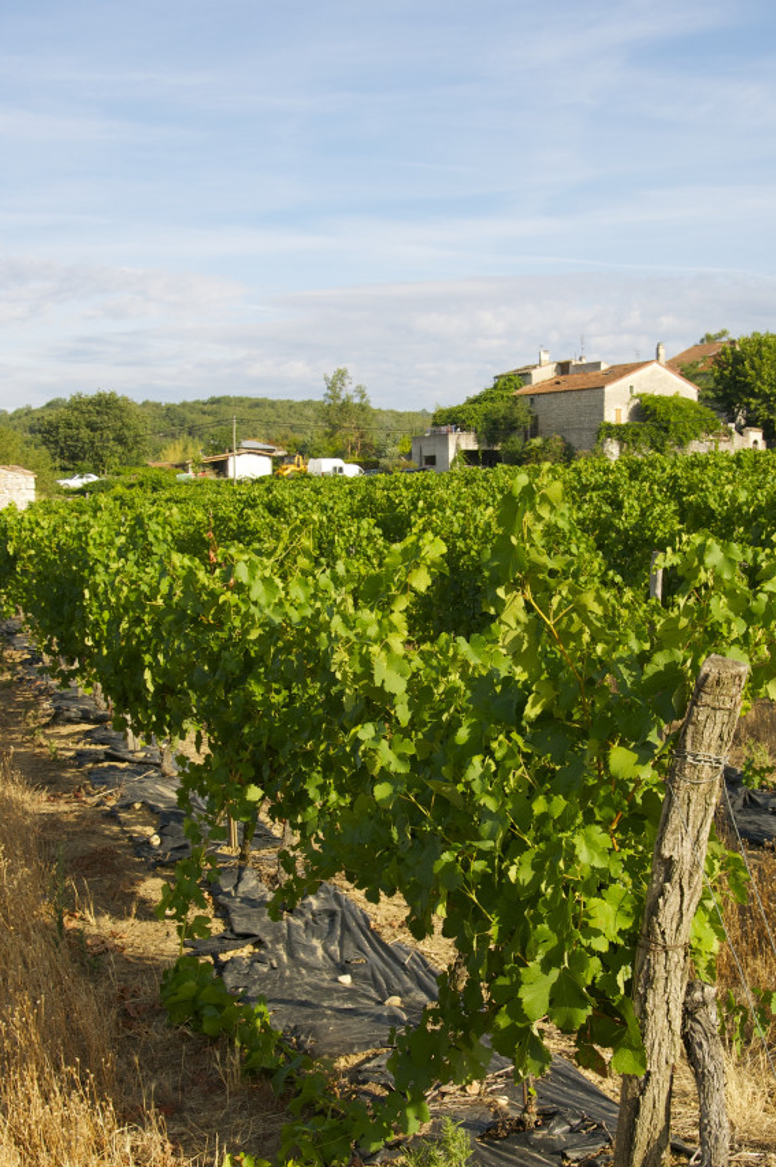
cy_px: 644
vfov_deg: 36.9
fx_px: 1749
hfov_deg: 25.0
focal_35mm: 54
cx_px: 452
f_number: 9
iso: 200
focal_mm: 30
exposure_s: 1/320
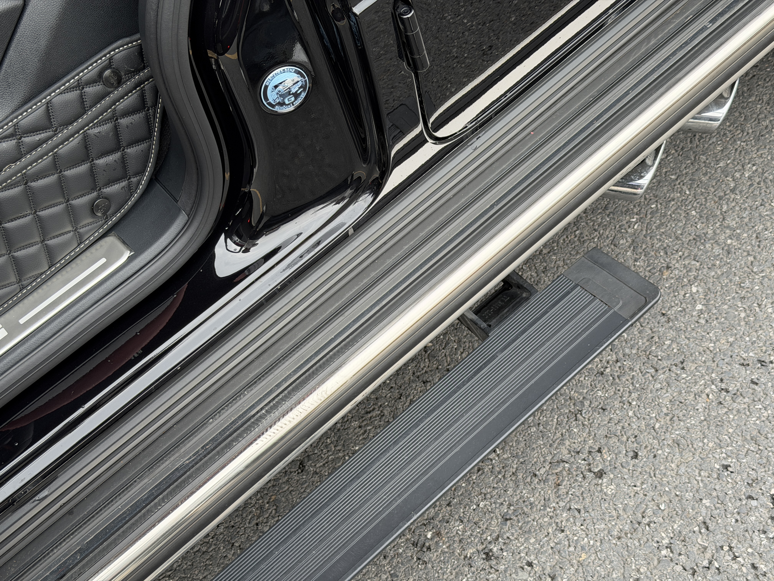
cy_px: 290
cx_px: 387
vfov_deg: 30.3
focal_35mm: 48
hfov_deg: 39.7
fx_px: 1073
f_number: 1.78
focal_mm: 6.76
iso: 64
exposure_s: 1/171
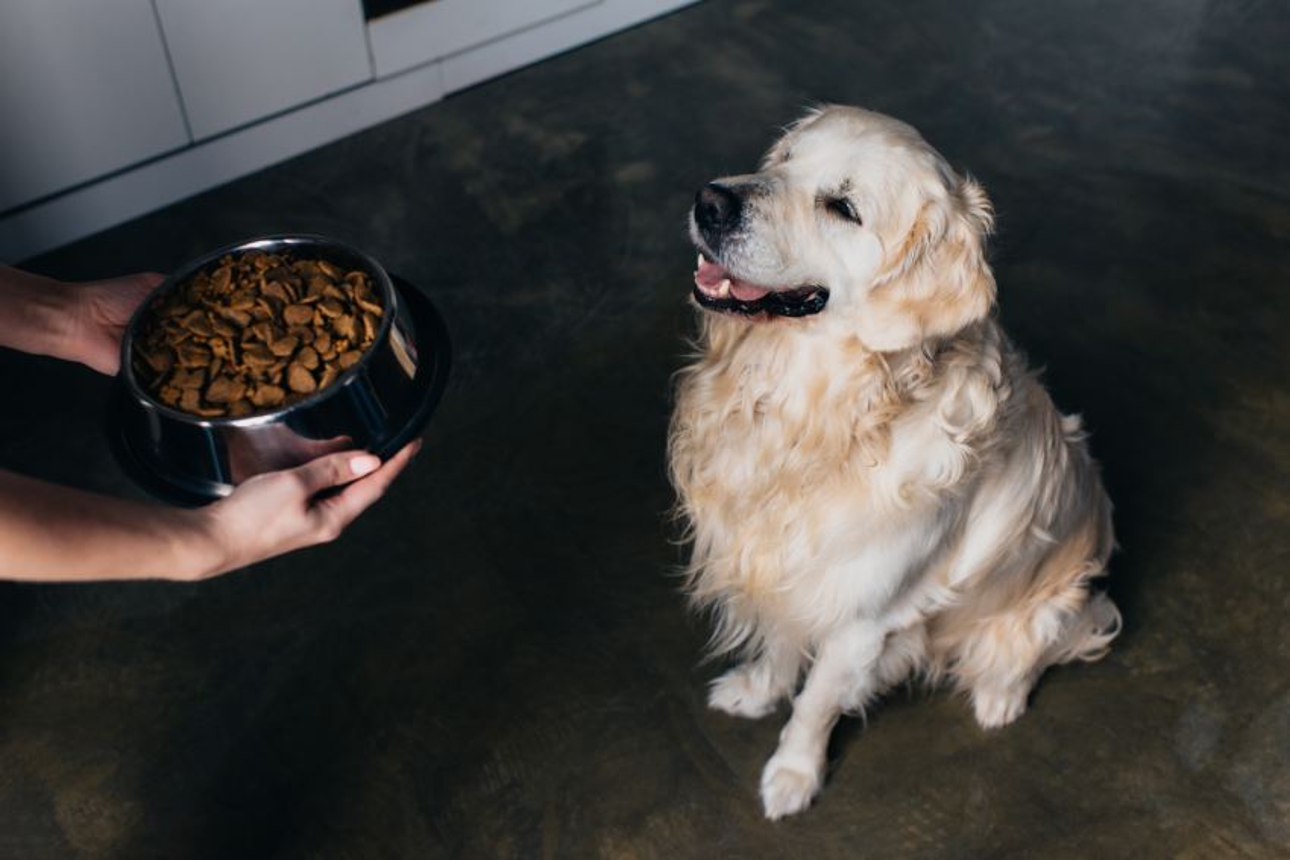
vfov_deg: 37.9
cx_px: 645
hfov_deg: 54.4
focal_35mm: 35
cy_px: 430
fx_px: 1254
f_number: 4
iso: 320
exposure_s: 1/160
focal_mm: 35
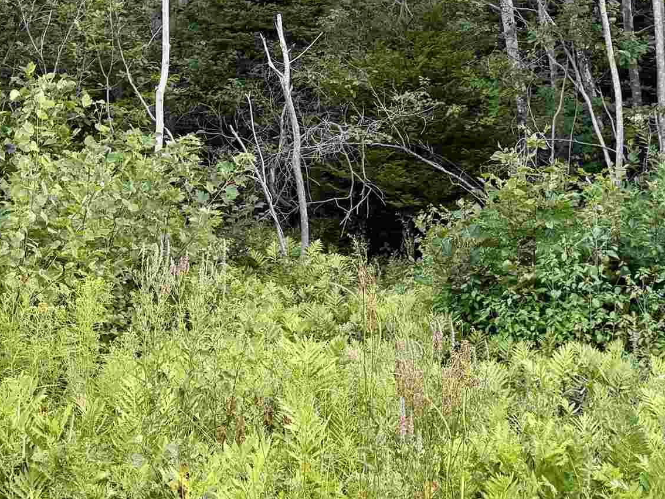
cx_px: 273
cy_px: 40
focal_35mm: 65
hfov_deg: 29.8
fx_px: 1249
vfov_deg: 22.0
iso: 200
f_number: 1.78
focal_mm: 6.76
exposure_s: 1/165
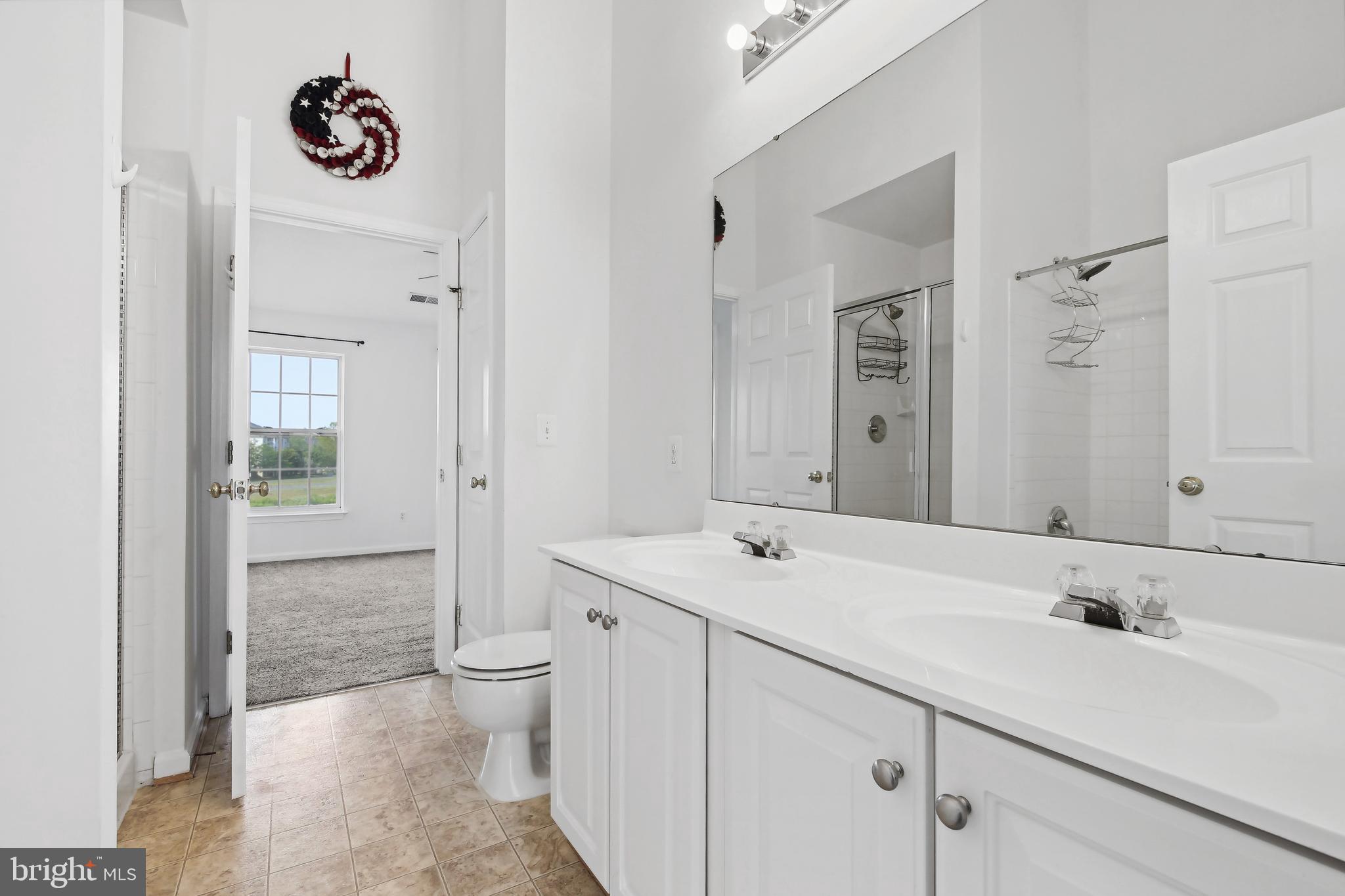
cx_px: 672
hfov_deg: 100.4
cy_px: 448
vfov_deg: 77.3
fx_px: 560
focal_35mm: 15
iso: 640
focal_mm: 10
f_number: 7.1
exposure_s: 1/100
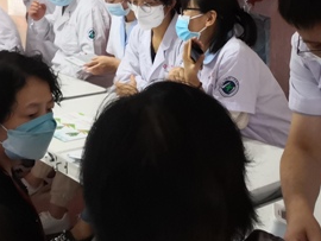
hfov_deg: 30.1
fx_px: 594
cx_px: 207
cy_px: 53
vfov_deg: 22.7
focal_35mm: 64
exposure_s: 1/60
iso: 500
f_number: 1.6
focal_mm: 3.95
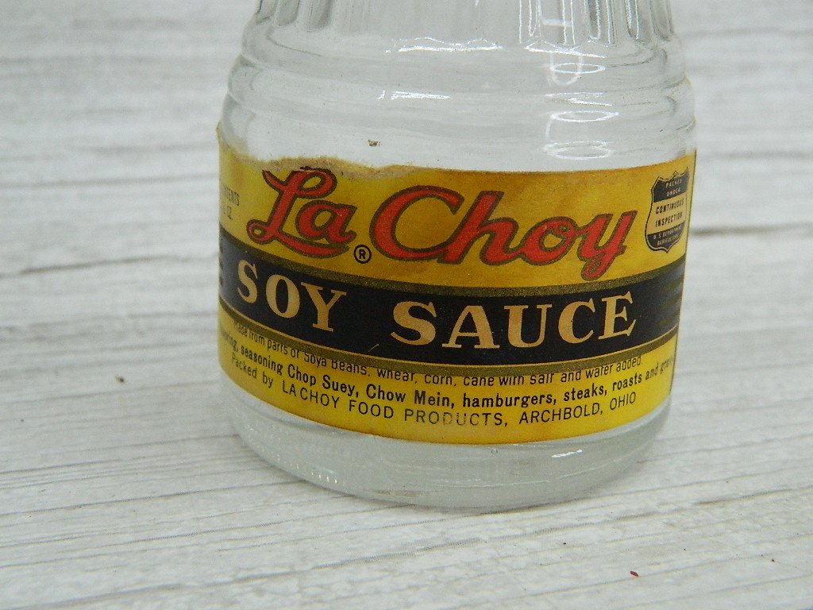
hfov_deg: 33.8
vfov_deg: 25.7
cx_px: 406
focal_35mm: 57
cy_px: 305
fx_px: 1339
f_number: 3.8
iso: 400
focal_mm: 10.2
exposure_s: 1/200
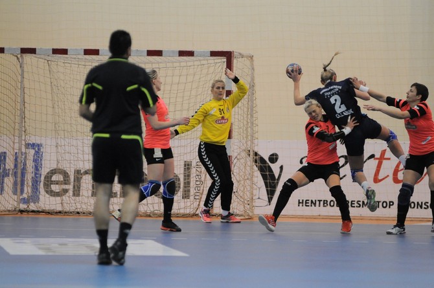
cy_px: 144
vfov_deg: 4.6
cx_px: 217
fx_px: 3612
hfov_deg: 6.9
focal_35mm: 300
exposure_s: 1/500
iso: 2000
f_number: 2.8
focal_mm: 200
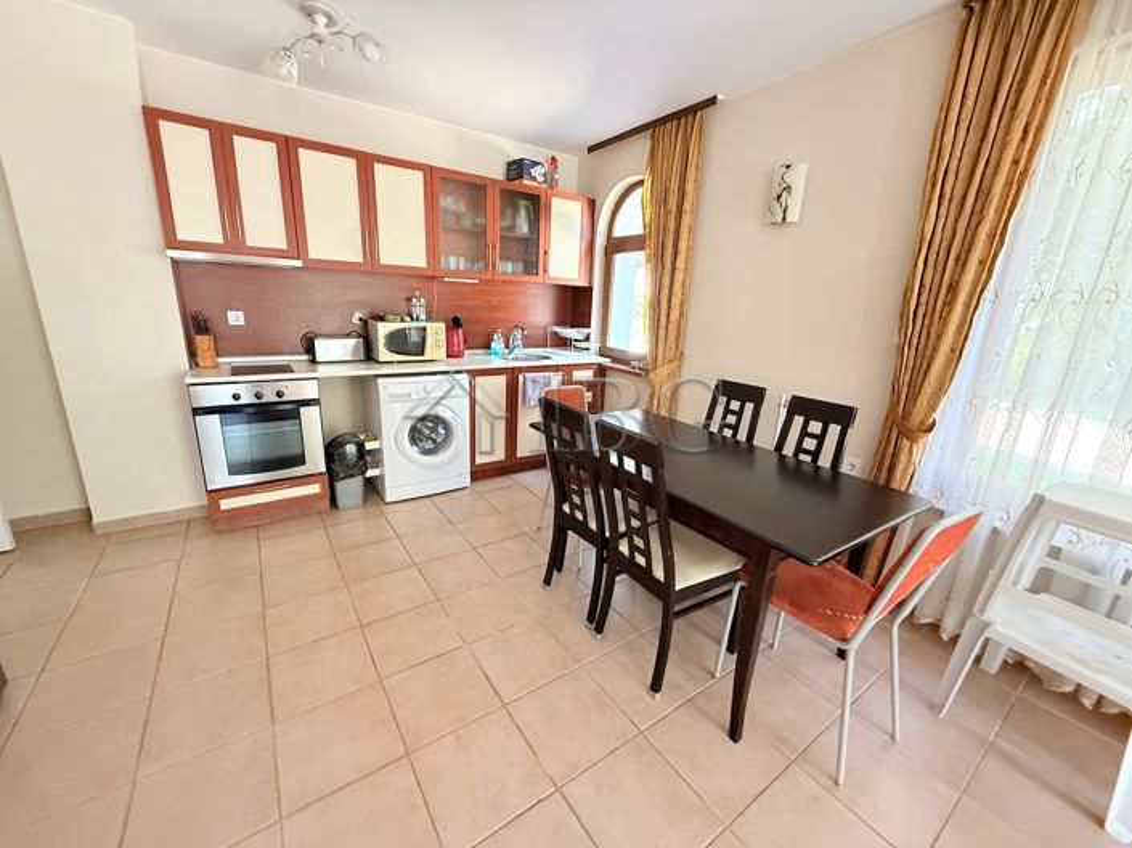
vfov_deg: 85.6
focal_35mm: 14
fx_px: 458
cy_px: 424
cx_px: 566
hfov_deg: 102.1
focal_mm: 2.22
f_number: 2.2
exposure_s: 1/60
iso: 500
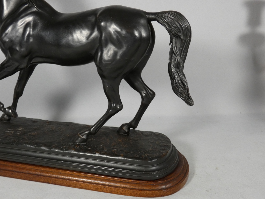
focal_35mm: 41
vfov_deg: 35.1
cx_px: 132
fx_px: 314
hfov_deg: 45.8
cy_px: 100
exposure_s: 1/80
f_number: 3.6
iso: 250
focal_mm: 7.3
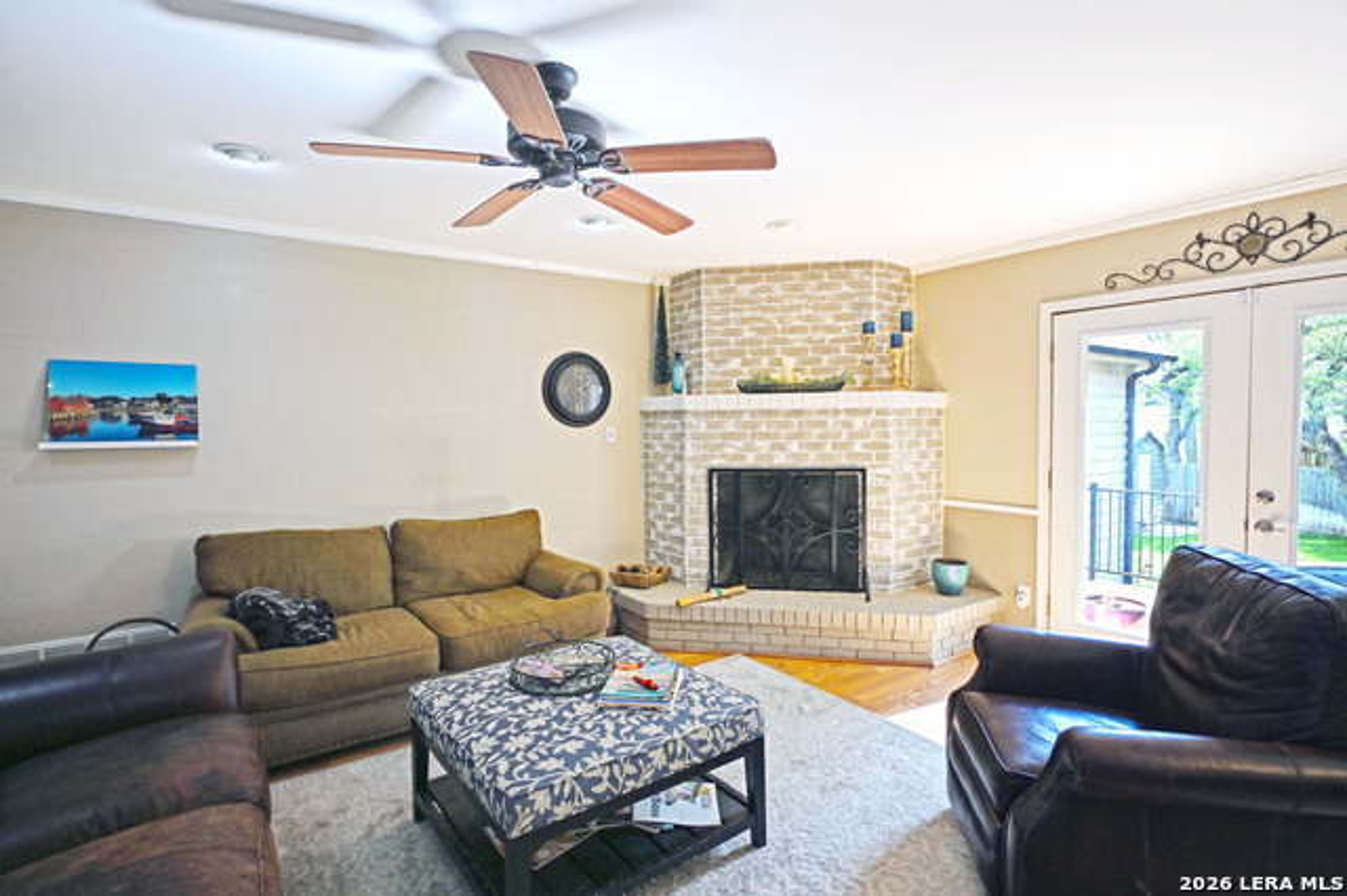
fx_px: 673
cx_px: 674
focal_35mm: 18
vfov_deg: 67.3
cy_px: 448
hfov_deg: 90.0
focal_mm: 12
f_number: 3.5
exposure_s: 1/30
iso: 64
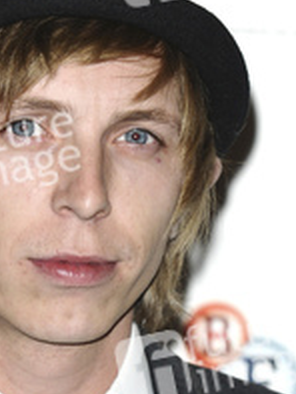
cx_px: 37
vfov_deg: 4.7
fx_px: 4840
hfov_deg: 3.5
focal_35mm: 425
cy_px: 260
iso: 320
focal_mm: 145
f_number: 4.5
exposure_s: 1/200
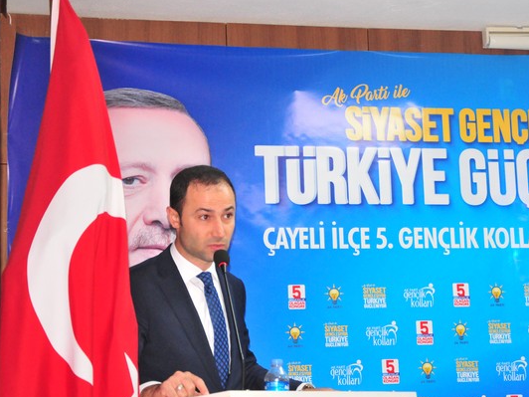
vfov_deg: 18.1
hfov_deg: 23.9
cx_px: 312
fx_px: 1247
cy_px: 210
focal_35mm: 82
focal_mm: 45
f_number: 4.8
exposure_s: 1/125
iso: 2000
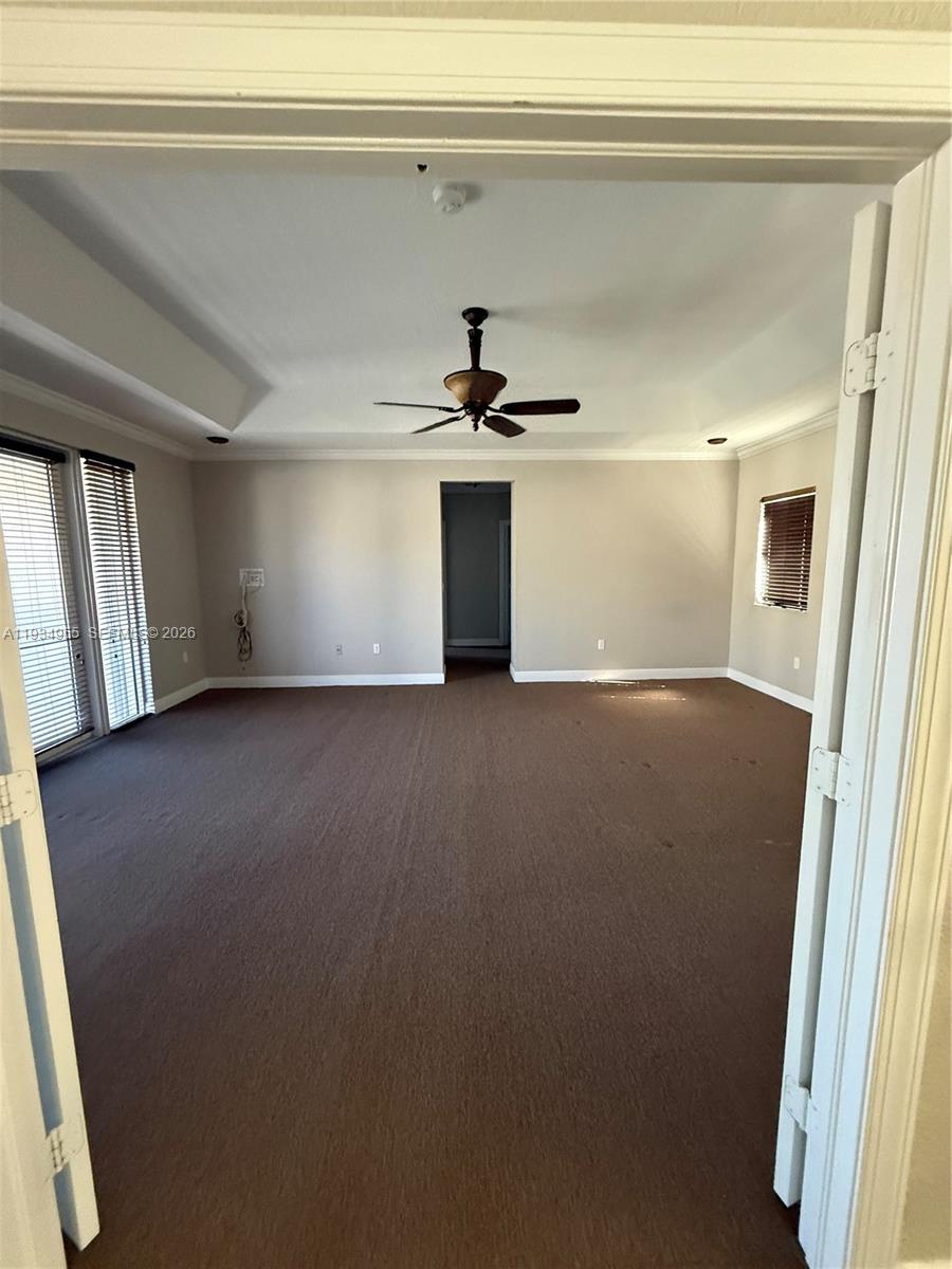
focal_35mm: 14
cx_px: 476
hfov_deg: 85.7
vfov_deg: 102.1
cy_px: 634
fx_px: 513
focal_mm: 2.22
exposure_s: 1/60
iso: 800
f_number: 2.2
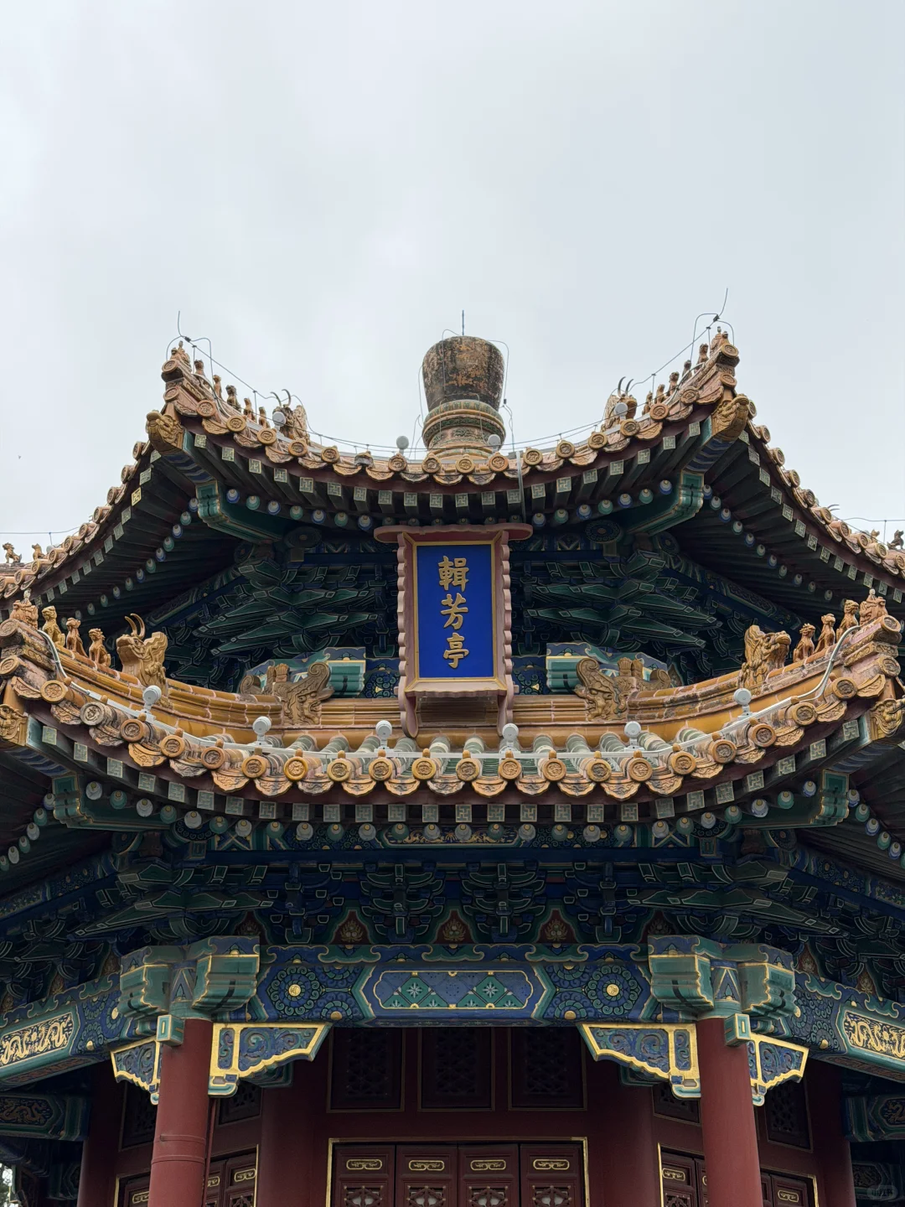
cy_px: 604
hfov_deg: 30.3
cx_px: 452
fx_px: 1673
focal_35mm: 48
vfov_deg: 39.7
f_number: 1.78
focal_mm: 6.76
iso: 64
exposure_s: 1/1285
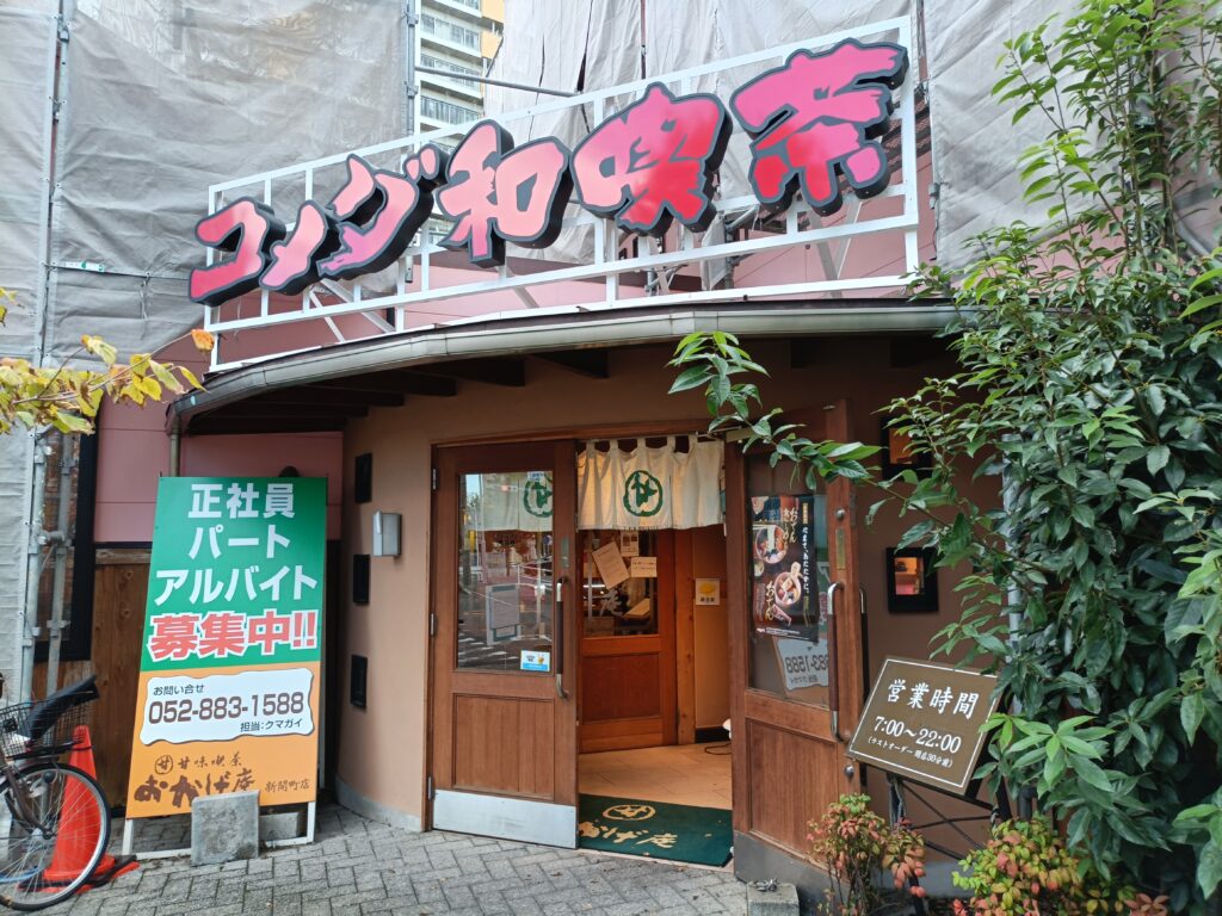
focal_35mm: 25
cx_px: 611
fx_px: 883
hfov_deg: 69.4
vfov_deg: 54.9
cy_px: 458
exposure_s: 1/50
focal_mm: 4.7
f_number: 1.7
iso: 100
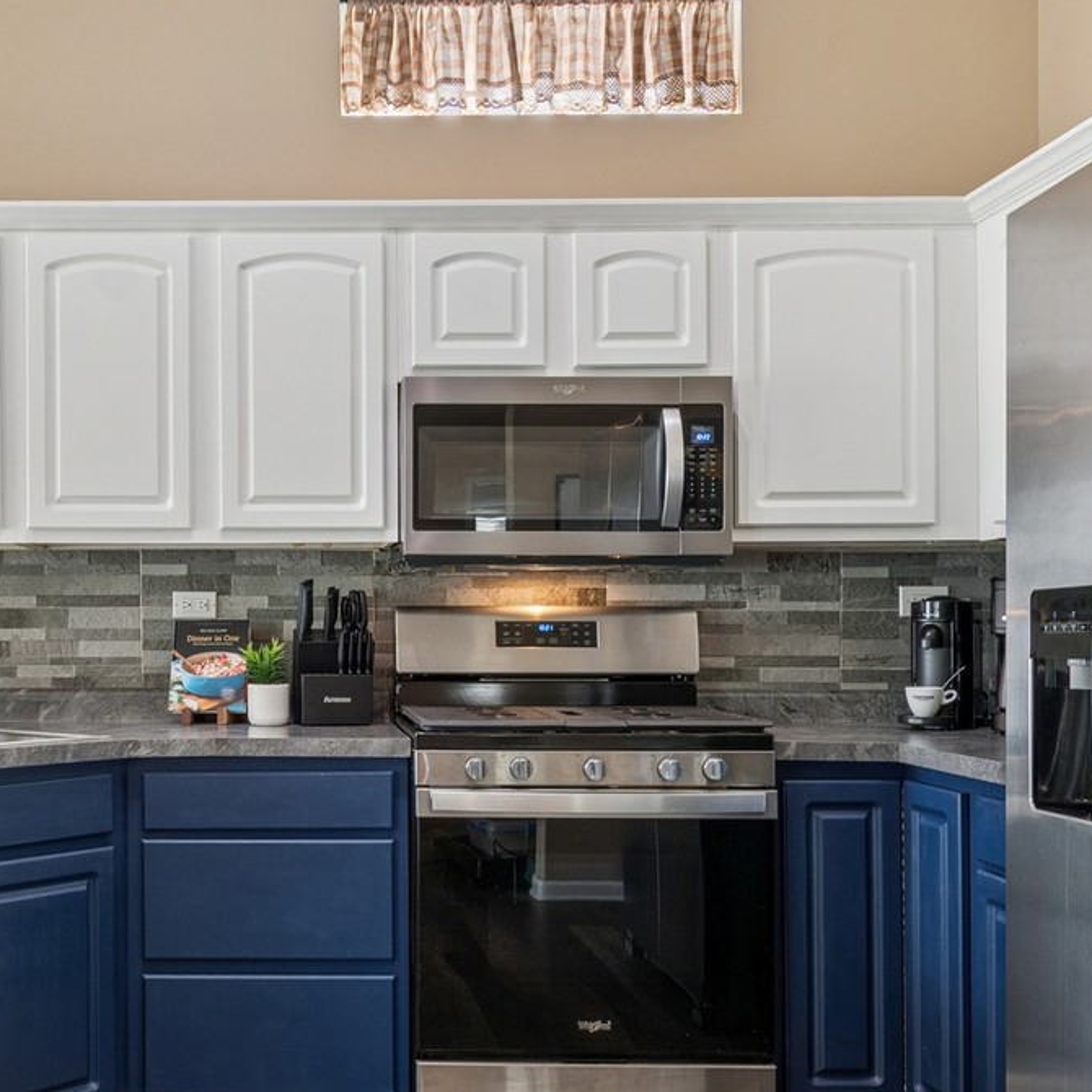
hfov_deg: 43.5
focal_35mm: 37
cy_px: 683
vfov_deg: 44.6
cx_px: 272
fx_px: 1321
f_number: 8
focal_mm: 12
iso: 200
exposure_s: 1/13
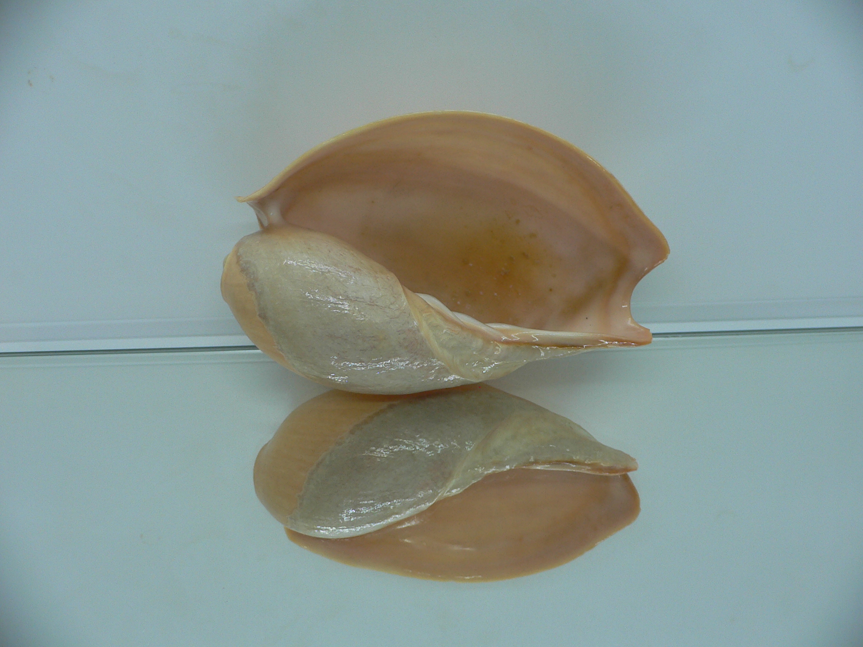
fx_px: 873
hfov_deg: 52.6
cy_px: 324
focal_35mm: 35
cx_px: 432
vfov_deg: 40.7
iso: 80
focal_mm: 4.6
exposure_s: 1/60
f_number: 2.8
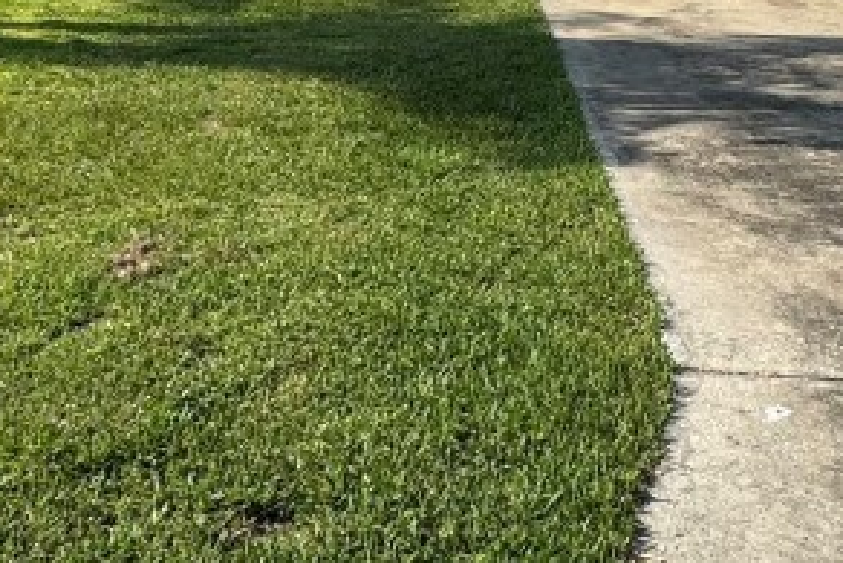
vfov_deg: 24.3
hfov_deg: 38.7
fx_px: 1195
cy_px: -92
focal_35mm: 51
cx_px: 329
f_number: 2.2
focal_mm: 2.22
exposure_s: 1/1927
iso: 50
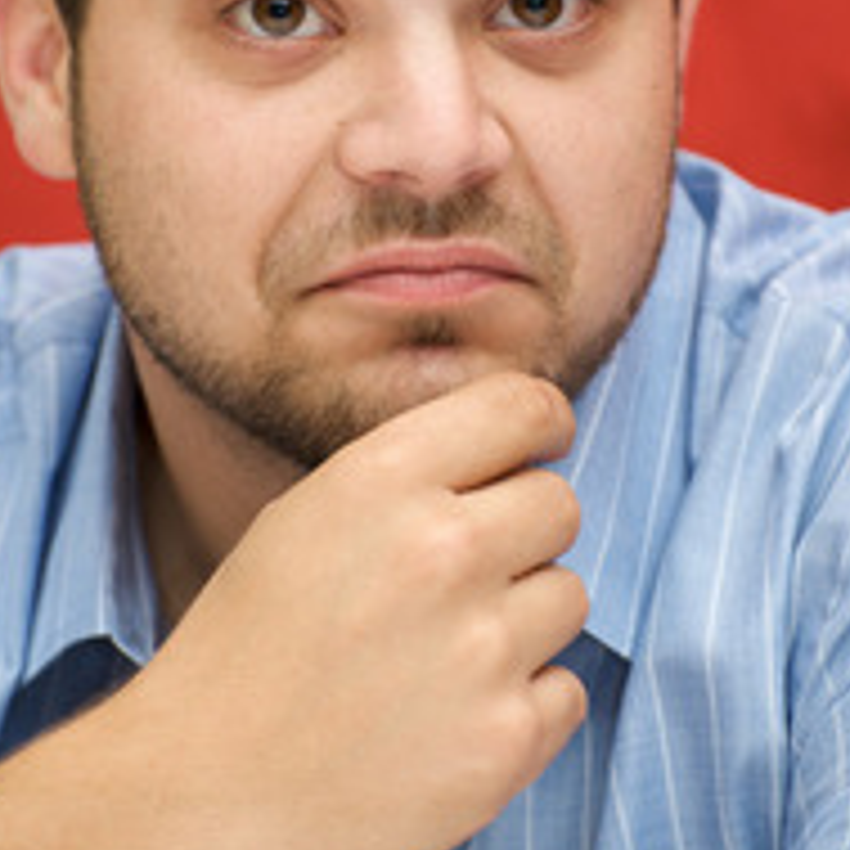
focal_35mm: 296
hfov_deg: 5.9
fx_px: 8223
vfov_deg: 5.9
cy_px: 229
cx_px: 492
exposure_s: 1/60
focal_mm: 165
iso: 640
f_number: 6.3
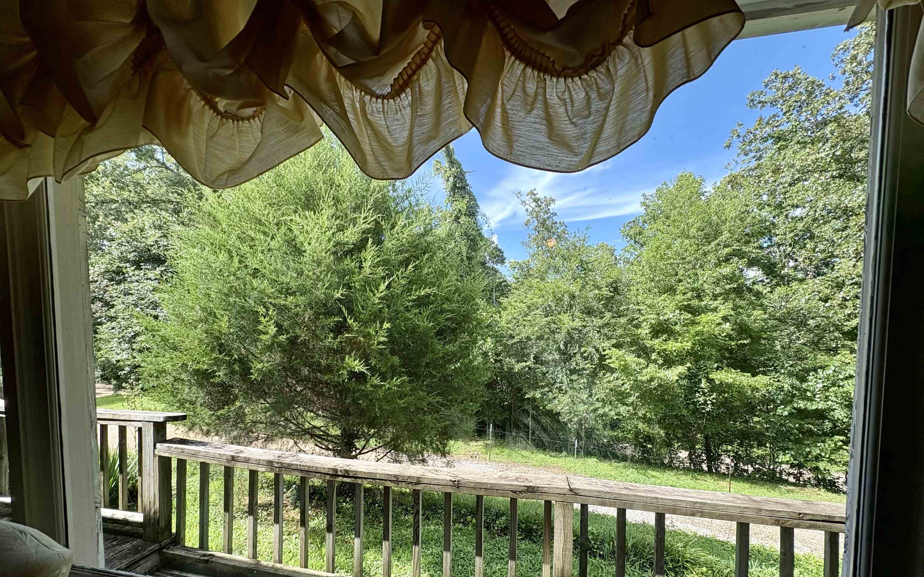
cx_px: 462
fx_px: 378
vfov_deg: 74.0
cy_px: 345
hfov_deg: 101.5
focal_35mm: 15
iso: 64
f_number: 2.2
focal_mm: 2.22
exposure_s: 1/569
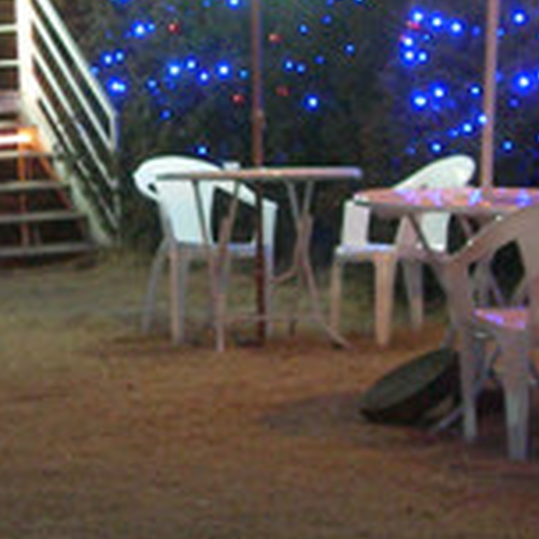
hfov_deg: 11.2
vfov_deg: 11.2
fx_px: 2731
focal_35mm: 155
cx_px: 121
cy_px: 90
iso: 200
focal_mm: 7.8
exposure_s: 1/2.8
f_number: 2.8
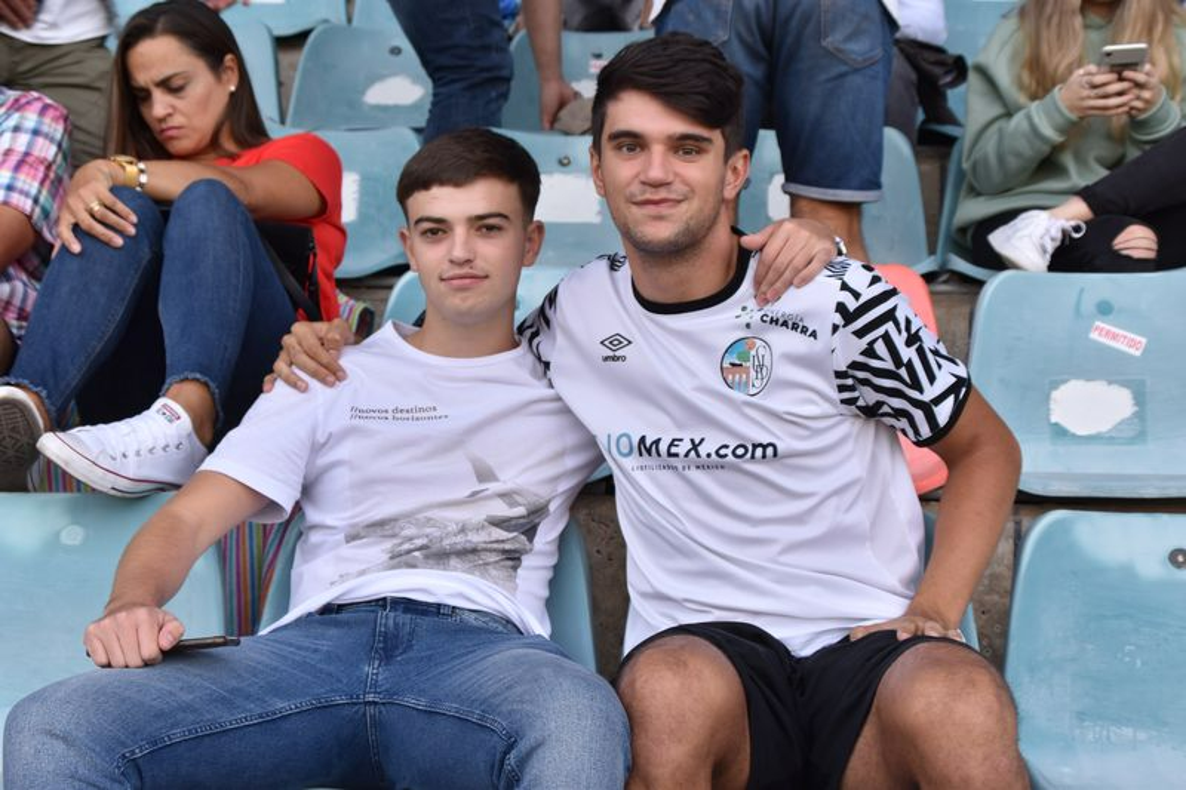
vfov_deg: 18.9
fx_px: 2371
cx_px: 593
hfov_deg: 28.1
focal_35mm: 72
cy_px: 395
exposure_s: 1/100
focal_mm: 48
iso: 100
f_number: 5.6
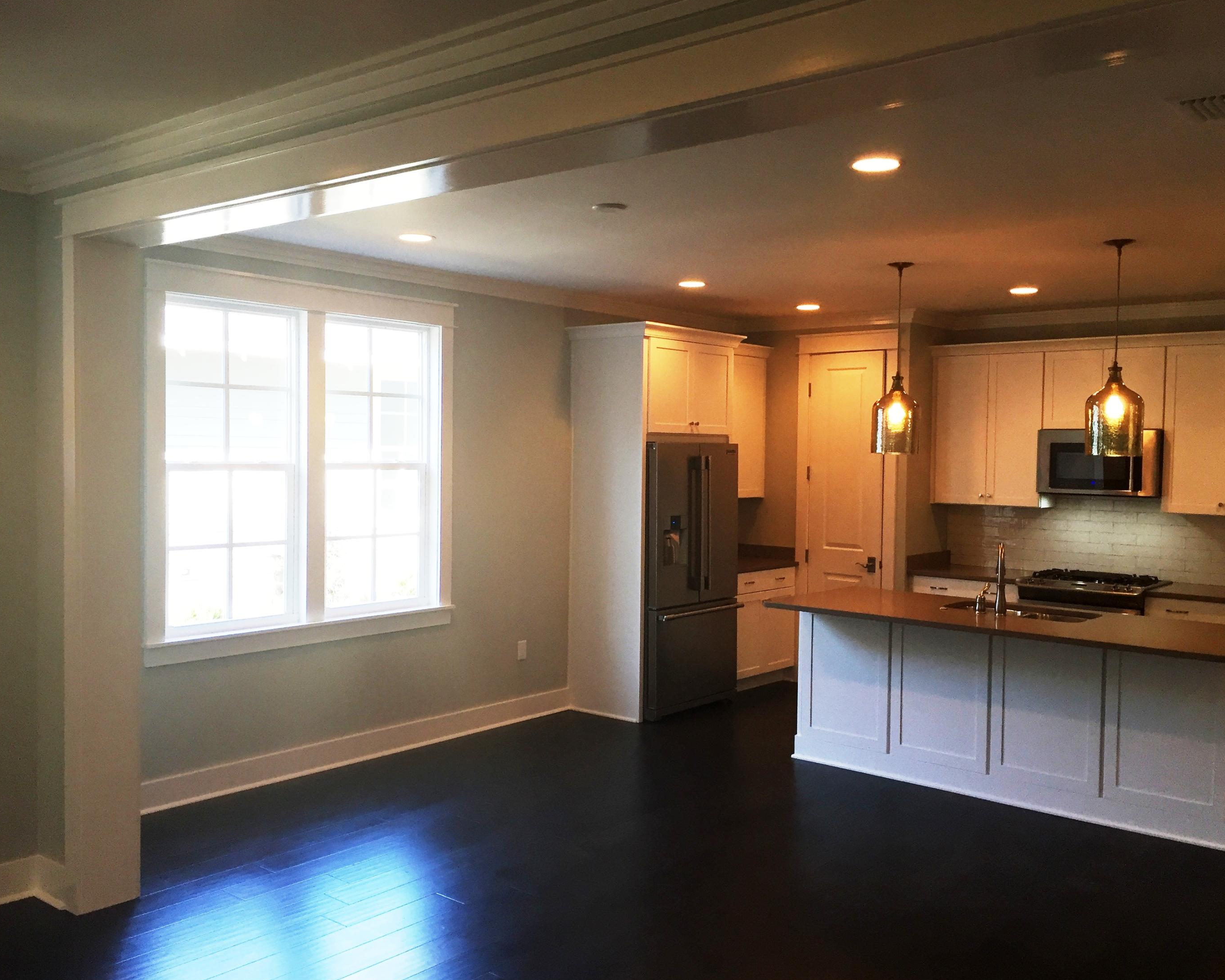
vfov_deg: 47.1
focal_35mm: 31
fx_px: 1124
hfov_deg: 57.2
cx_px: 630
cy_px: 494
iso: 32
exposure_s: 1/30
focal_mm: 4.15
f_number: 2.2
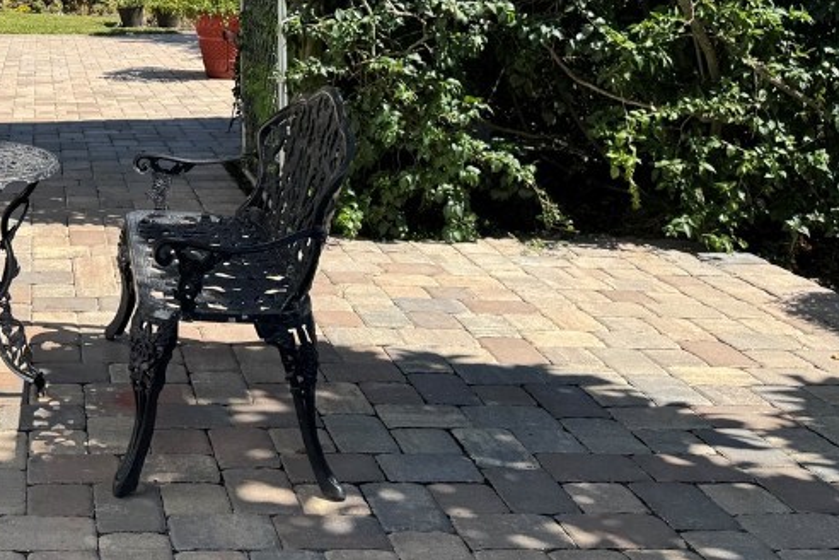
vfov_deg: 24.5
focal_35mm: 52
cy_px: -31
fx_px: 1212
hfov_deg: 34.8
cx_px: 7
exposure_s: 1/1923
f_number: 1.78
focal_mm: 6.76
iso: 80
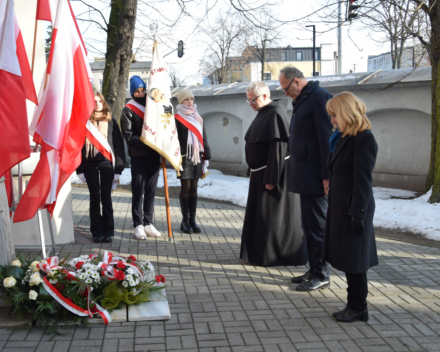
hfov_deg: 44.8
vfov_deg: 36.5
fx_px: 534
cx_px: 214
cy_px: 178
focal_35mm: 41
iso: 400
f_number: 8
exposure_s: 1/250
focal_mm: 24
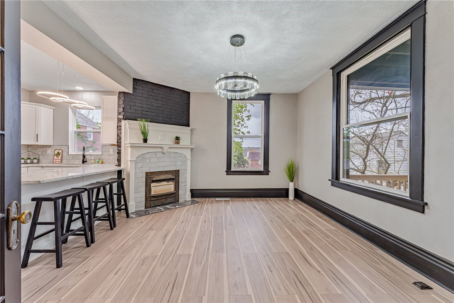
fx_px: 176
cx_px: 227
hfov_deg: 104.3
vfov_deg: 81.2
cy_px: 152
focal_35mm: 14
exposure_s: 1/60
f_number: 11
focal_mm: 14
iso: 500
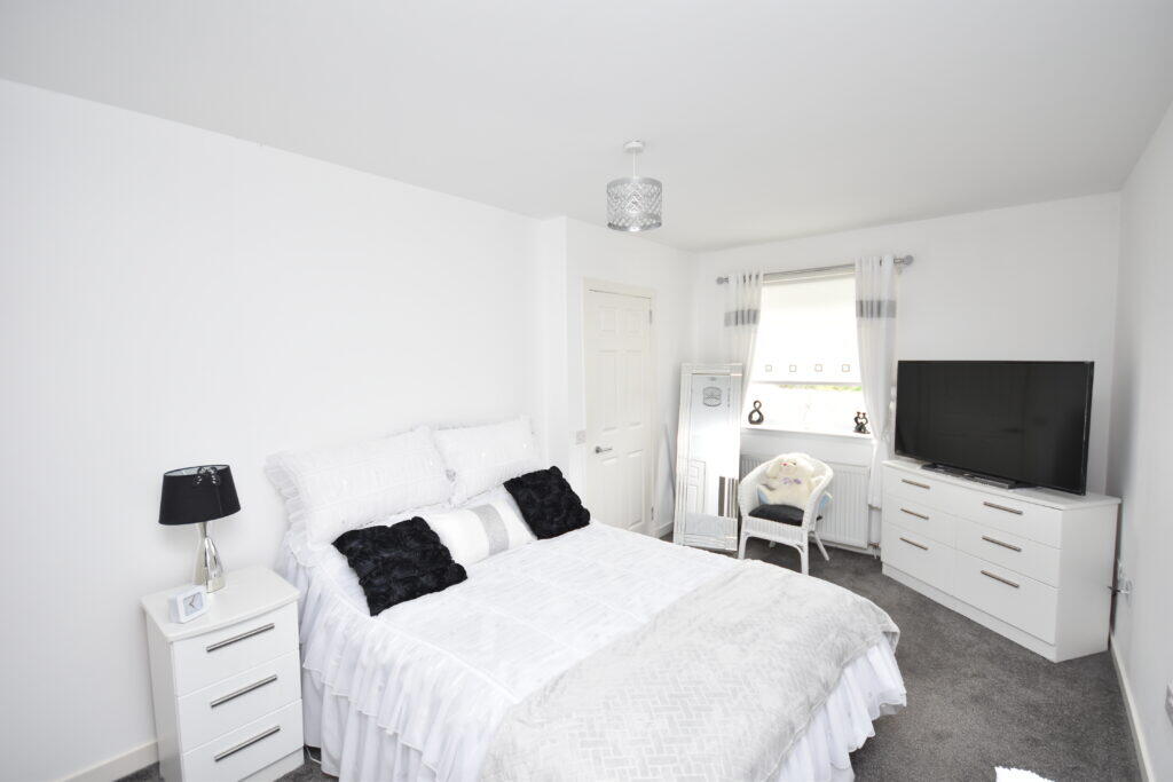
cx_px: 586
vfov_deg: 77.3
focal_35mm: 15
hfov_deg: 100.4
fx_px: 489
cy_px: 391
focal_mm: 10
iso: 400
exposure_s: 1/80
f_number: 4.5
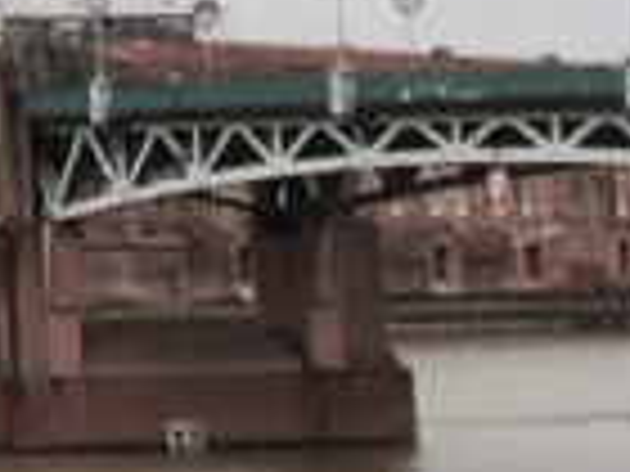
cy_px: -396
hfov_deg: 8.1
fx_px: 4004
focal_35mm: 220
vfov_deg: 6.6
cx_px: -994
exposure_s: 1/733
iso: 32
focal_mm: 4.12
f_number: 2.2
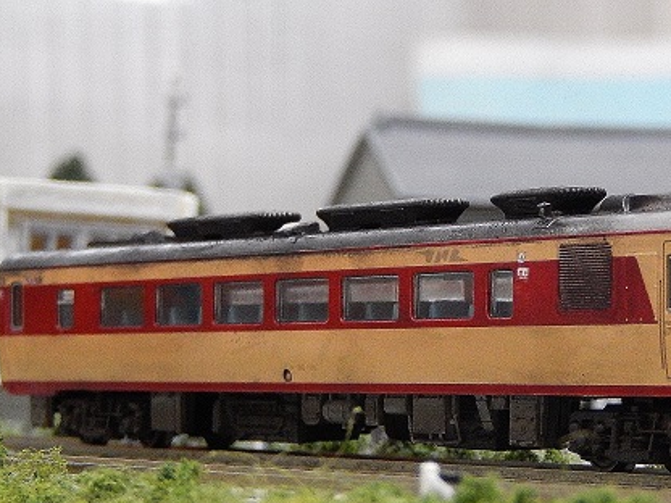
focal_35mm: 160
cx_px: 497
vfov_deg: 9.3
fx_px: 3101
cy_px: 335
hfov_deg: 12.3
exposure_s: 1/13
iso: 800
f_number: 5.2
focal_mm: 17
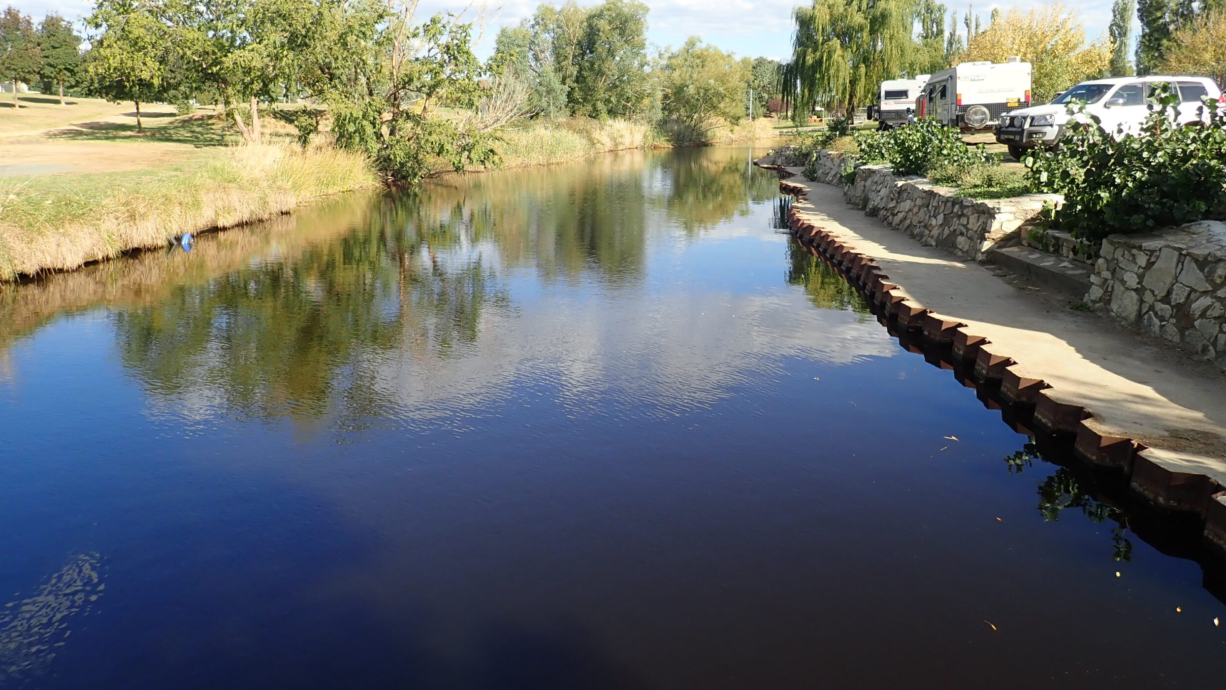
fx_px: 910
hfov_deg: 67.9
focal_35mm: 28
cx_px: 597
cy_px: 259
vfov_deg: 41.2
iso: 100
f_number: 2.8
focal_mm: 4.5
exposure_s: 1/640
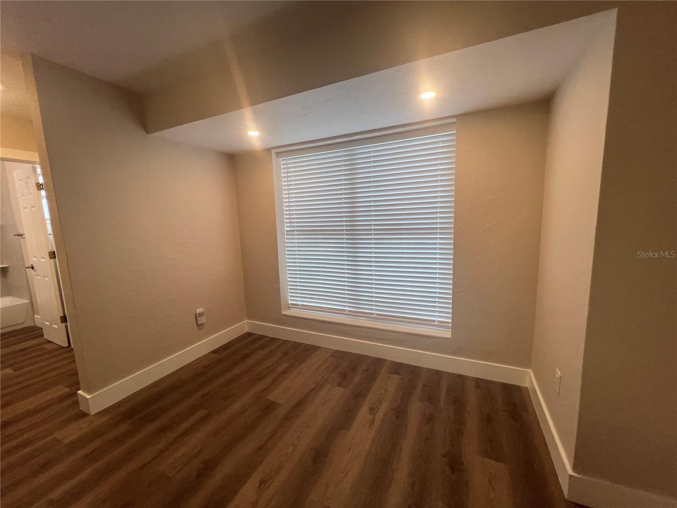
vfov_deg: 89.9
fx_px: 254
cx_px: 338
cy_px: 254
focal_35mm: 13
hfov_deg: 106.2
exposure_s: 1/120
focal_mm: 1.57
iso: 80
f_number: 1.8
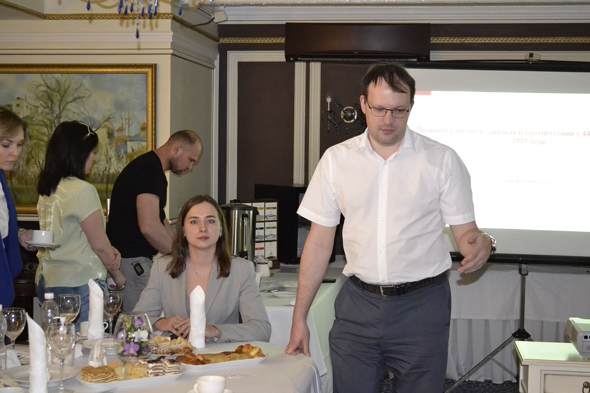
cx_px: 295
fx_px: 983
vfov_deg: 22.6
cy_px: 196
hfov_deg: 33.4
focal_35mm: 60
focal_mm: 40
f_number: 5.3
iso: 3200
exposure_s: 1/60
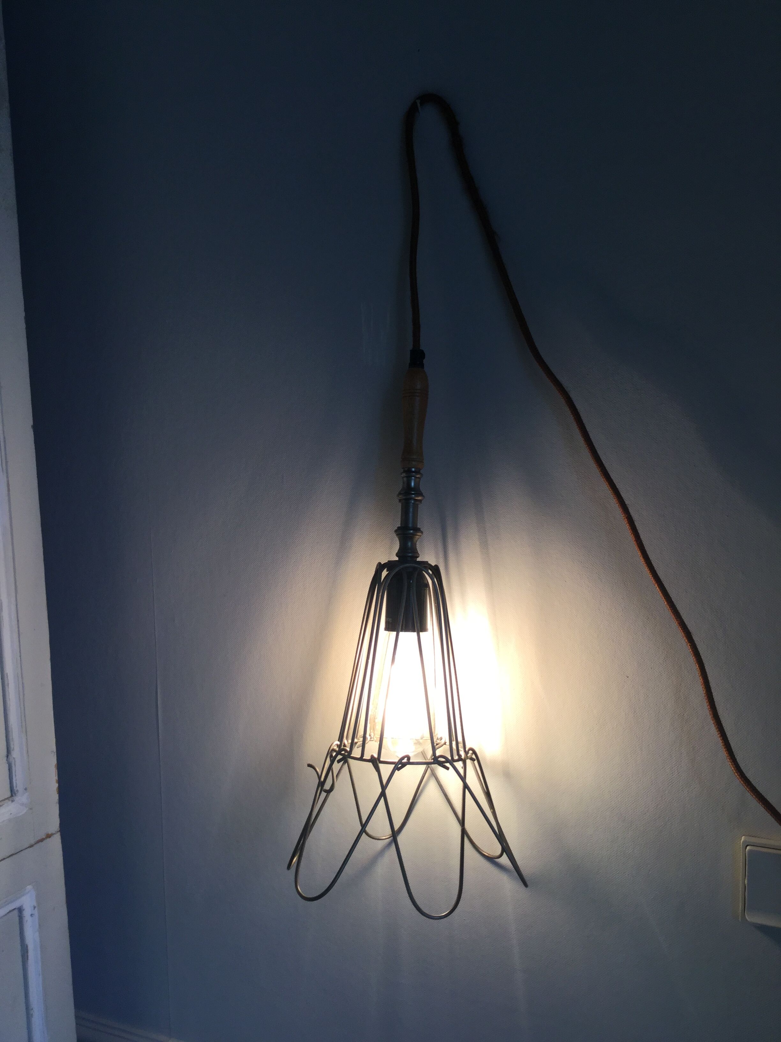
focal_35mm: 31
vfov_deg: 58.4
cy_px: 521
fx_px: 933
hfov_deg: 45.4
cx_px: 390
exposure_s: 1/50
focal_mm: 3.3
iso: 32
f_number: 2.4
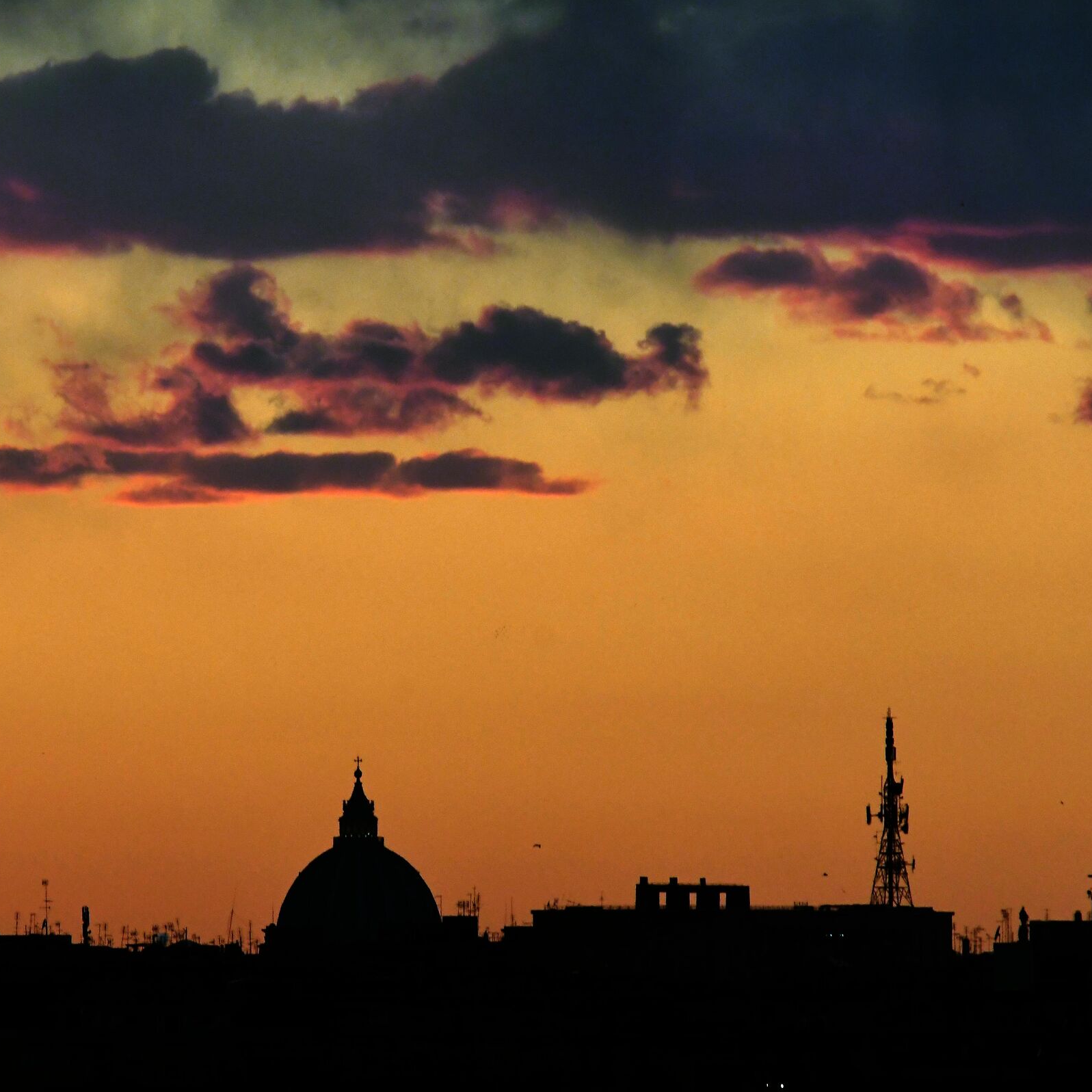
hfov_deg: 2.0
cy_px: 546
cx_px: 395
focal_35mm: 862
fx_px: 30765
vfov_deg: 2.0
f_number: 9
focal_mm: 450
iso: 2000
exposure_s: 1/320
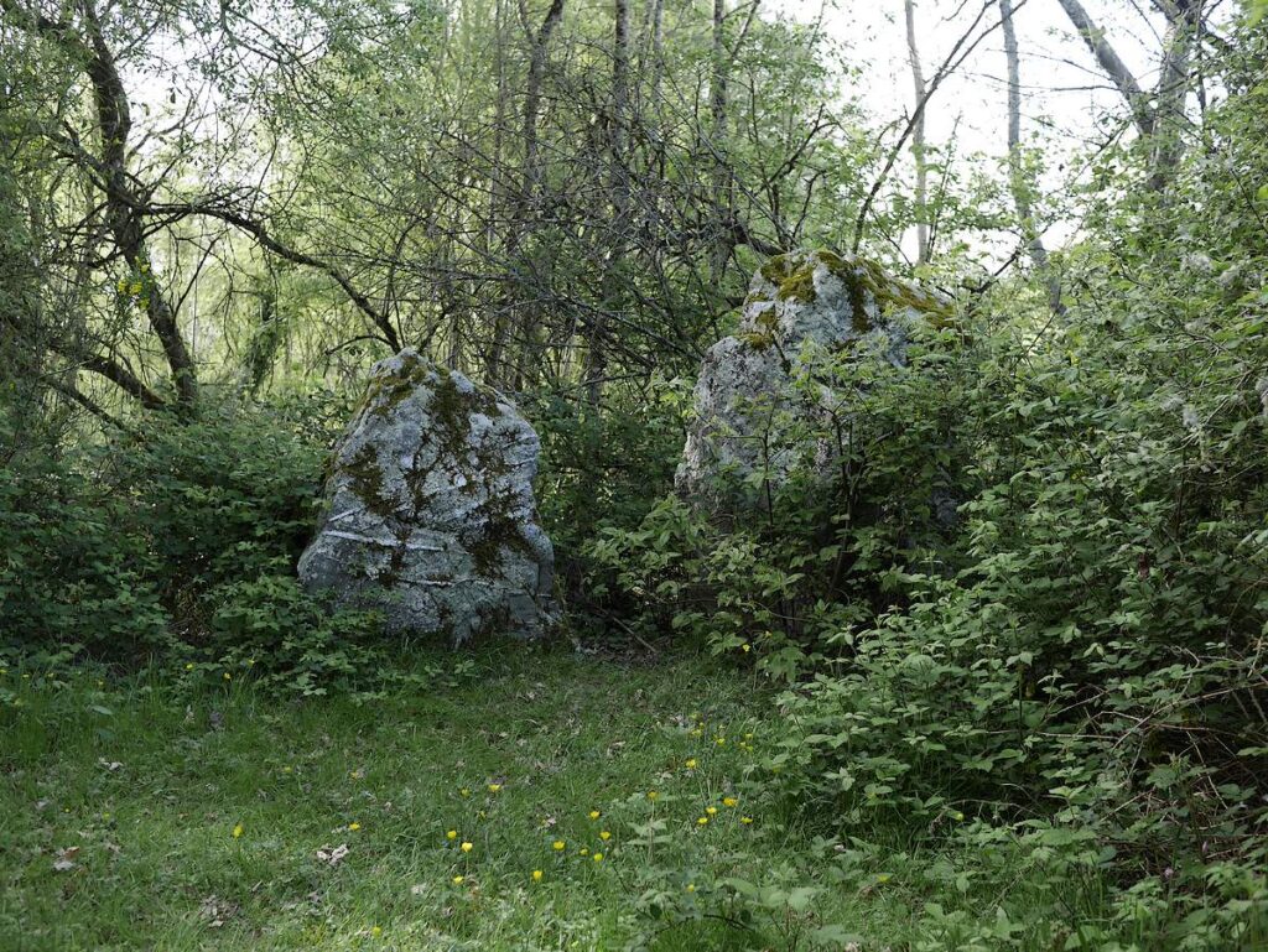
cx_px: 634
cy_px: 476
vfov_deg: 36.0
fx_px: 1466
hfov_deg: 46.8
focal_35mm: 40
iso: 200
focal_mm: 20
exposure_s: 1/250
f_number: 2.5
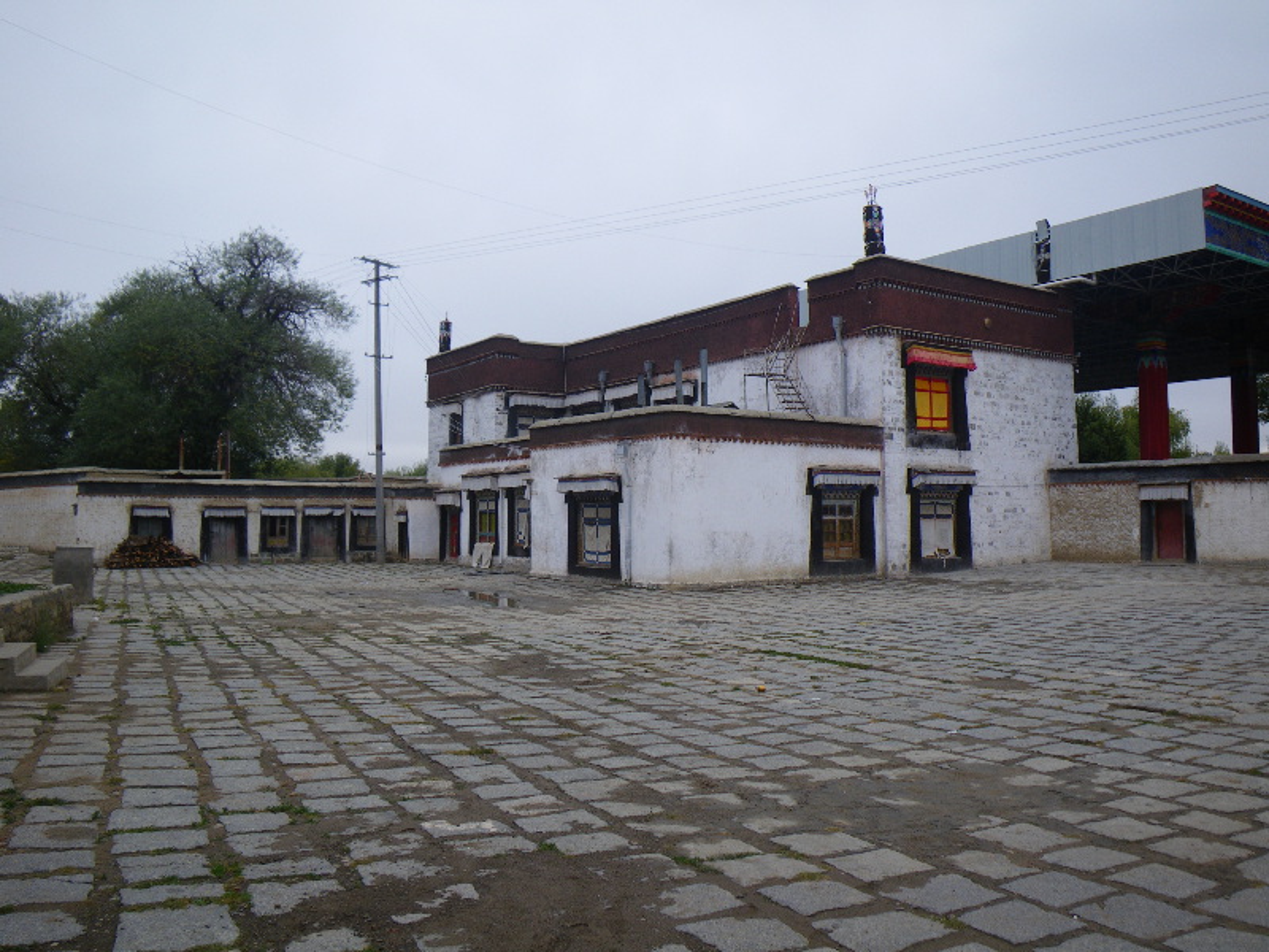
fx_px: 1026
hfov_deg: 63.4
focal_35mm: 28
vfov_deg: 49.7
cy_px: 476
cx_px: 634
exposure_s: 1/100
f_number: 4.2
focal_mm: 5
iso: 50
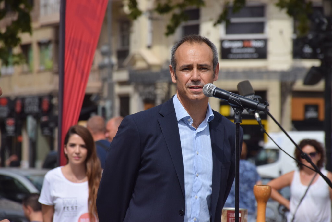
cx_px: 166
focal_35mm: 210
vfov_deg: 6.5
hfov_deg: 9.8
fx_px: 1937
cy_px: 111
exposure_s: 1/1600
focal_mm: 140
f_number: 7.1
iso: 400
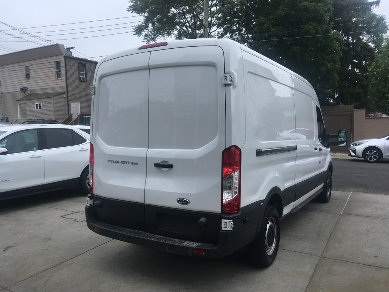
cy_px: 146
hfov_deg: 61.7
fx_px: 326
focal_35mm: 29
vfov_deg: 48.2
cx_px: 194
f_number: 2.2
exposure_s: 1/999
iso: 25
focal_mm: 4.15
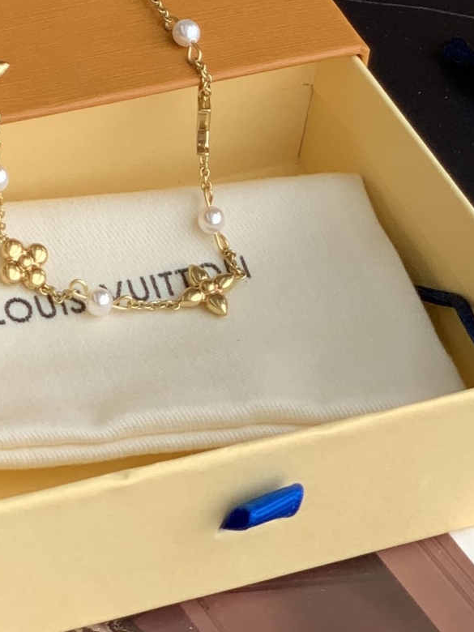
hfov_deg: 15.3
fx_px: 1753
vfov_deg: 20.0
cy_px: 49
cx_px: 91
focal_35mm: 96
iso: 16
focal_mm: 6
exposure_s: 1/201
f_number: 2.4
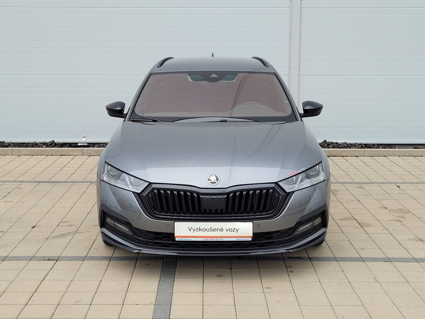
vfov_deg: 53.1
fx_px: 319
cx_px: 212
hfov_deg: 67.3
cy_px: 160
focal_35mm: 26
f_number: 1.8
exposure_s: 1/235
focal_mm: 5.4
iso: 40
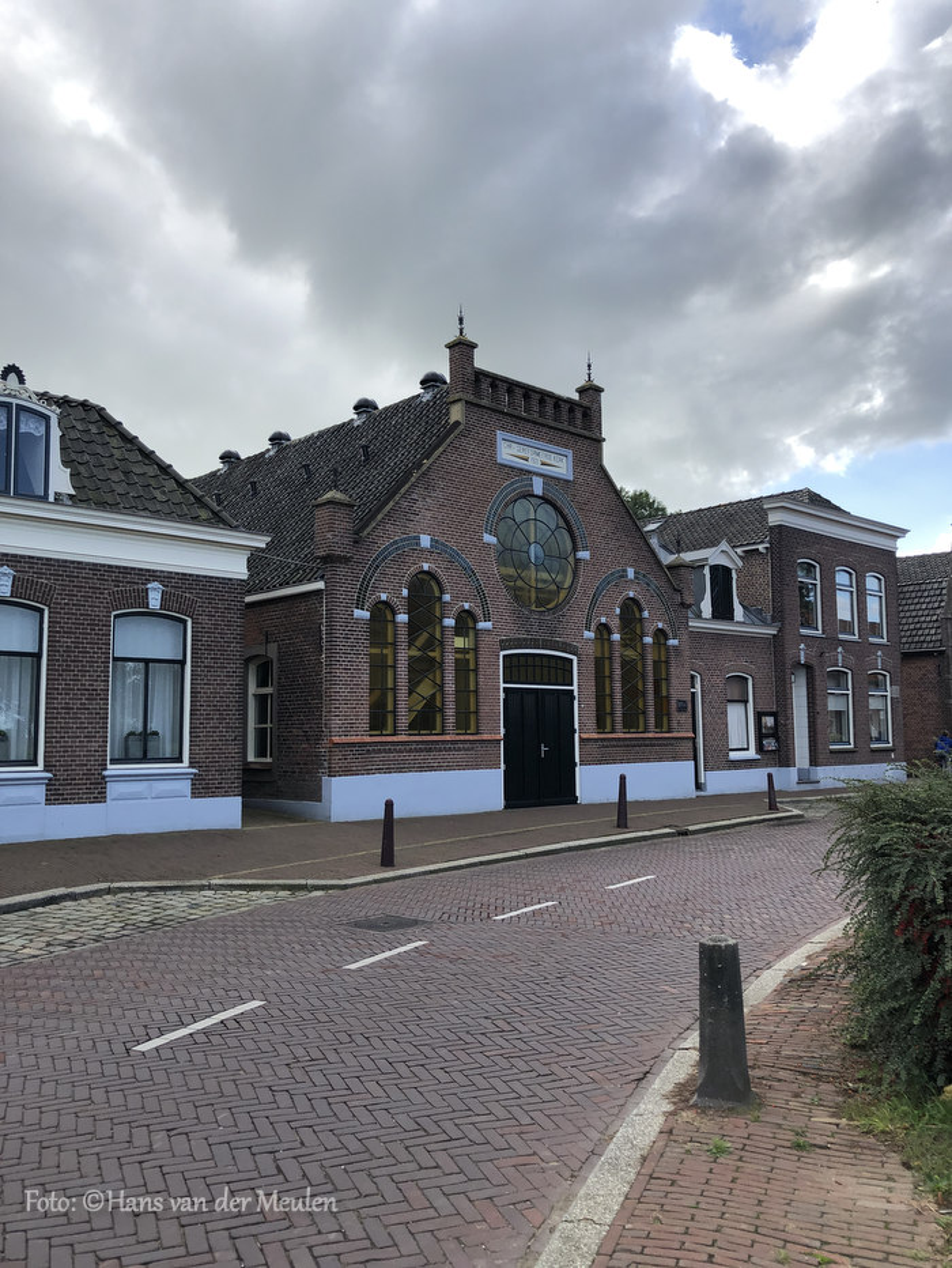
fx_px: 1026
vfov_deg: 63.4
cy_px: 634
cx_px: 476
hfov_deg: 49.8
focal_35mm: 28
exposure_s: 1/899
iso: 20
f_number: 1.8
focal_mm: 3.99
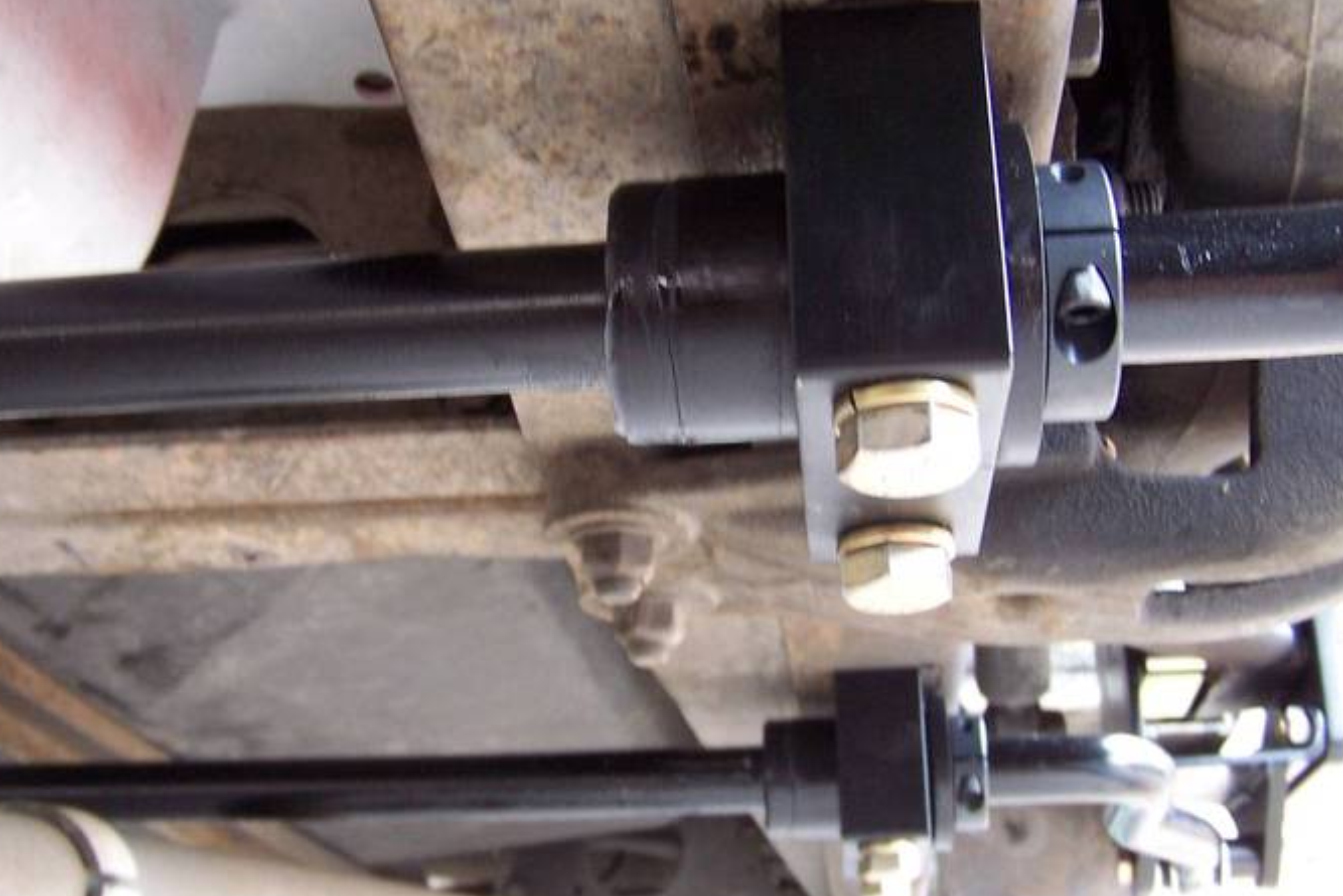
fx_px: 1791
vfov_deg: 28.1
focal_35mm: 48
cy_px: 467
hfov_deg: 41.1
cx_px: 689
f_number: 2.8
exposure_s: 1/30
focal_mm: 6.3
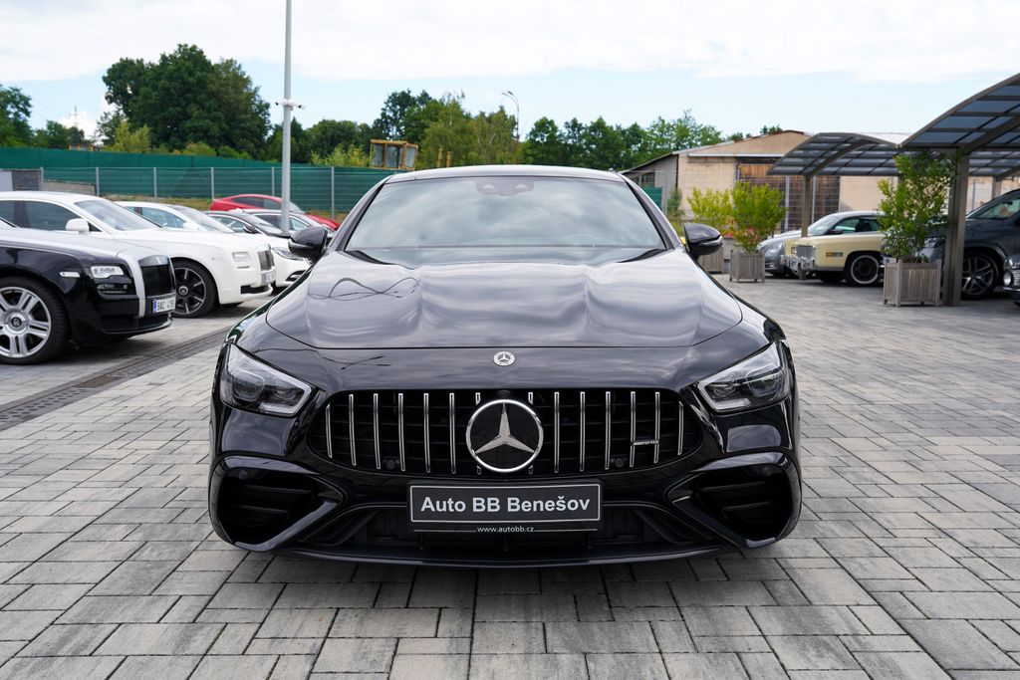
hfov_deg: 58.7
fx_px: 907
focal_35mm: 32
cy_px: 340
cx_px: 510
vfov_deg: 41.1
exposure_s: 1/200
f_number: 6.3
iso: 100
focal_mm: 32
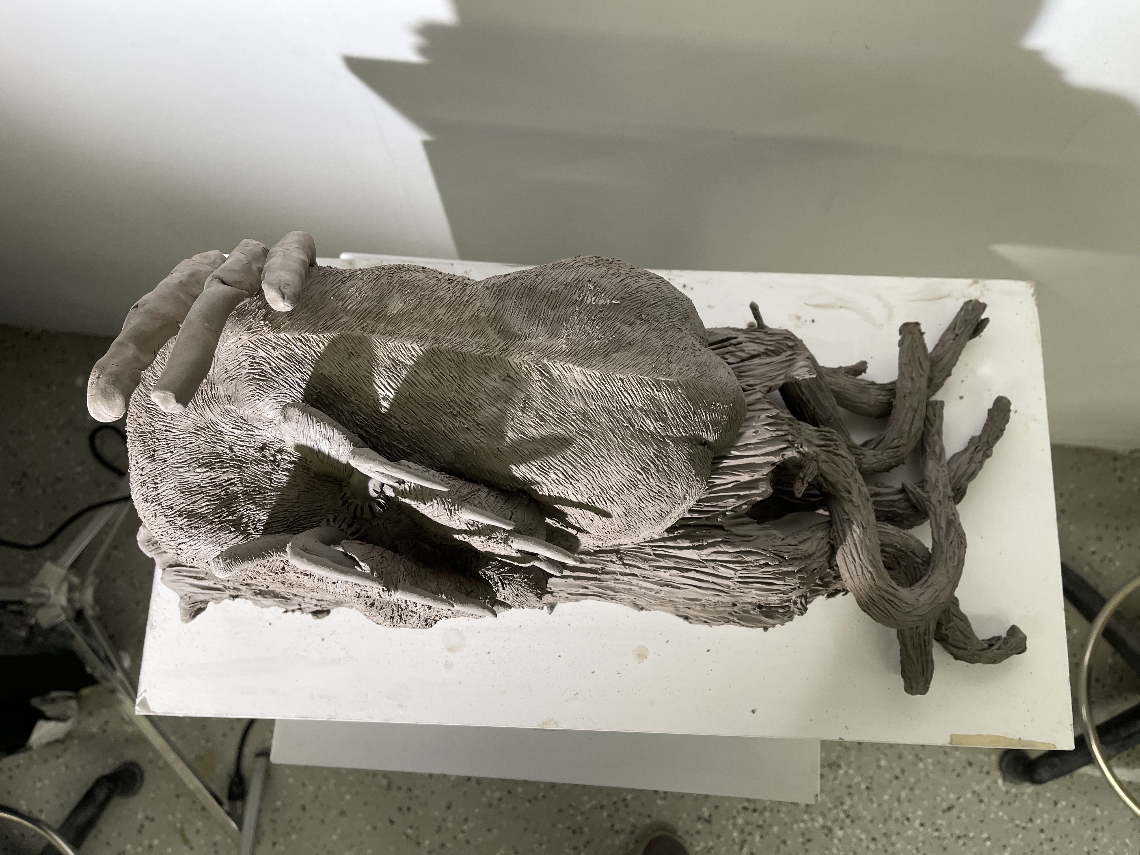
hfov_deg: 69.4
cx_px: 570
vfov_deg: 54.9
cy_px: 428
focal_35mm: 25
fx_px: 823
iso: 100
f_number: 1.6
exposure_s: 1/120
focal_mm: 5.1
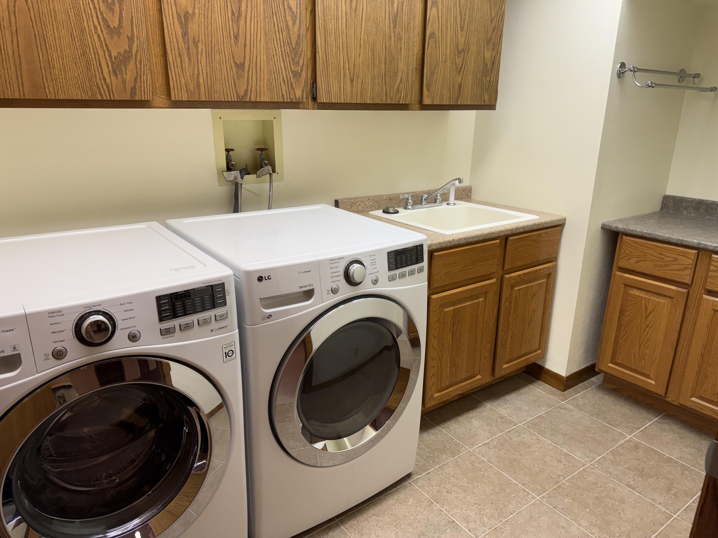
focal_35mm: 24
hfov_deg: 71.6
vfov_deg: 56.8
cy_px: 269
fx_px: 498
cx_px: 359
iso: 160
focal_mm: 6.76
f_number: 1.78
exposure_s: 1/120
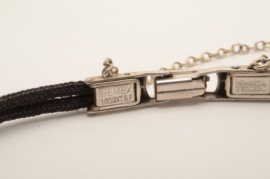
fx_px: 674
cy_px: 90
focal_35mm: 90
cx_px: 135
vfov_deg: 15.1
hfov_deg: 22.7
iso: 400
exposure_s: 1/160
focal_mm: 60
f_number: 22
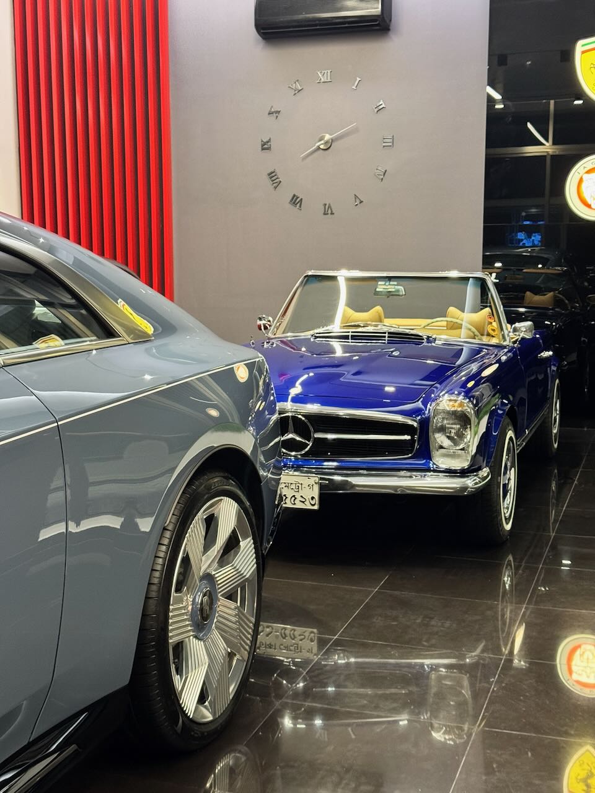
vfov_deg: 39.7
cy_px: 396
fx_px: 1100
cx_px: 298
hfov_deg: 30.3
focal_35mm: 48
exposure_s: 1/34
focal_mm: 6.76
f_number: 1.78
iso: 400
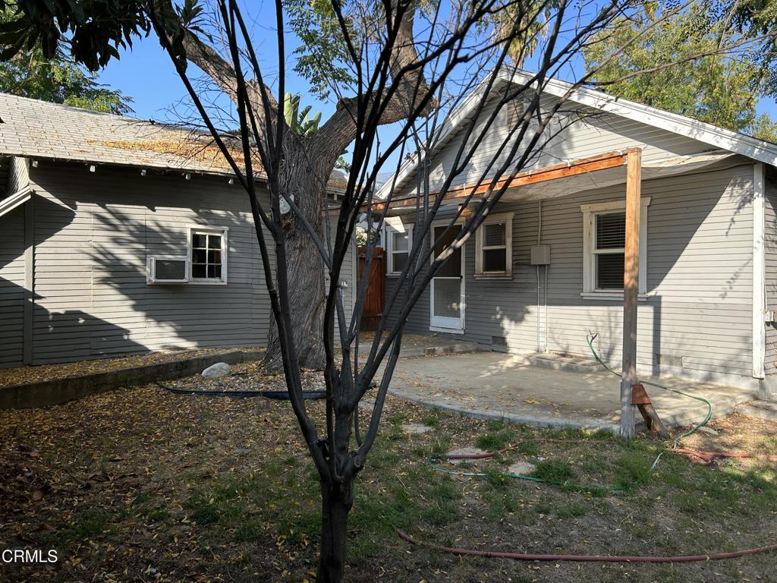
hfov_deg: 67.3
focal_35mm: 26
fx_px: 584
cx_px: 388
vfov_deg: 53.1
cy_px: 292
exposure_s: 1/1038
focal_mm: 5.7
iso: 50
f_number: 1.5
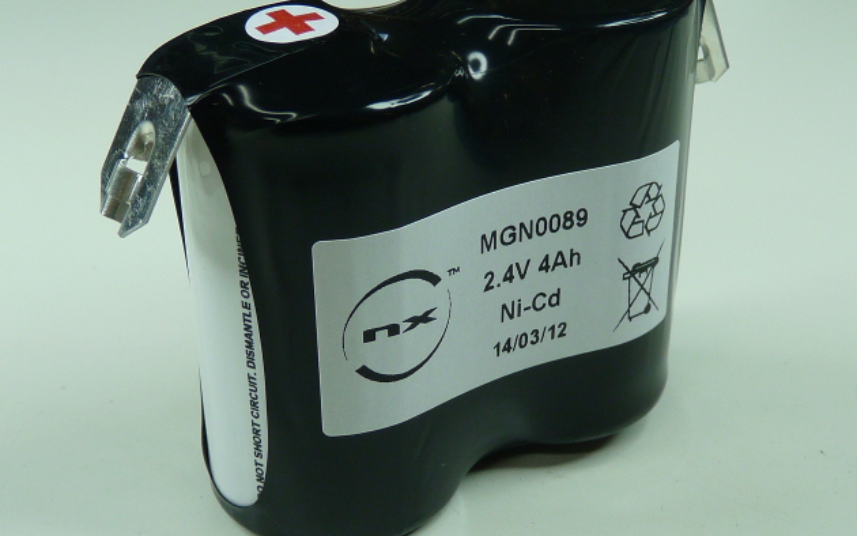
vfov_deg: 23.1
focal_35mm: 56
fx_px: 1308
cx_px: 434
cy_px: 249
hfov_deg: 36.3
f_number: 3
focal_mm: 5.3
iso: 100
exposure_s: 1/80
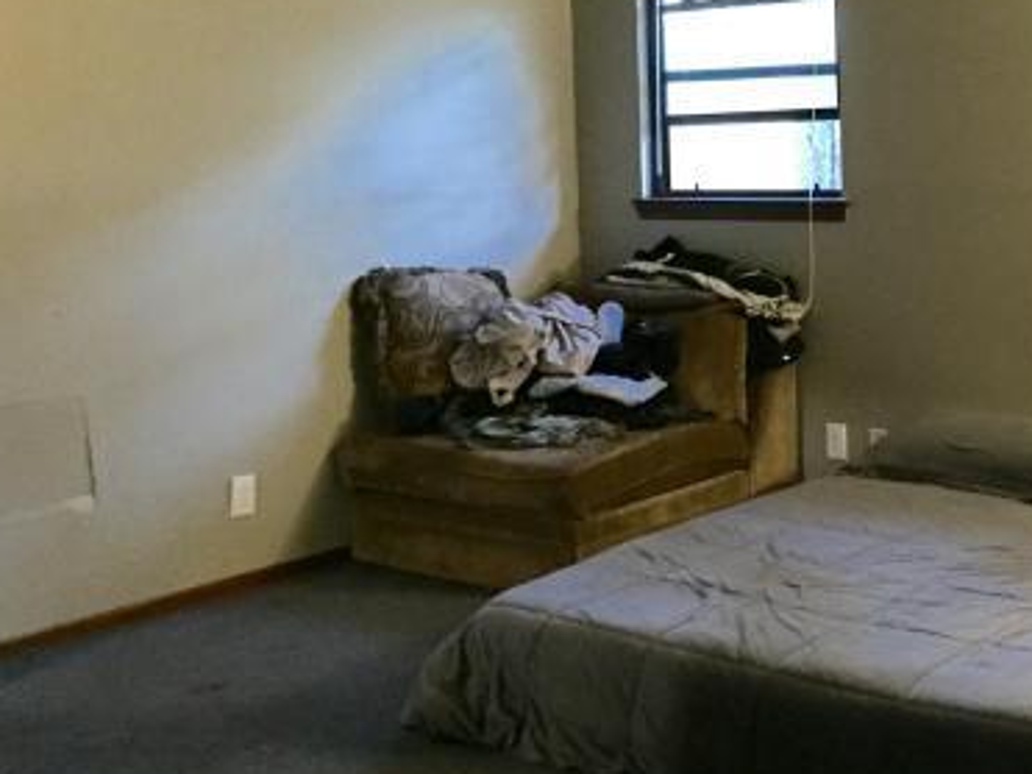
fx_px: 1490
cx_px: 846
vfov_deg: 29.1
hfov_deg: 36.7
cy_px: 365
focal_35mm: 50
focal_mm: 4.15
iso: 400
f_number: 2.2
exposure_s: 1/15
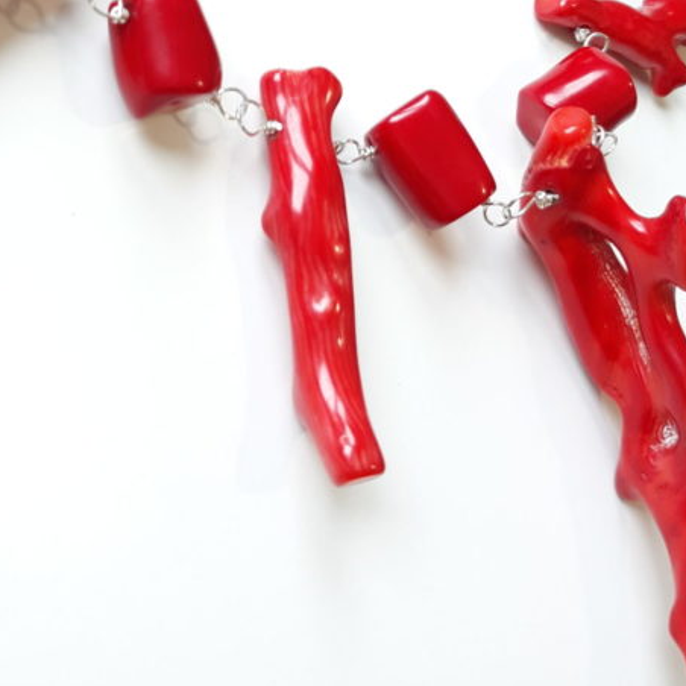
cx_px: 332
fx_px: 1278
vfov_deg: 27.9
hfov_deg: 30.0
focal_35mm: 57
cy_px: -30
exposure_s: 1/50
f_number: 1.7
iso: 50
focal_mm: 3.71
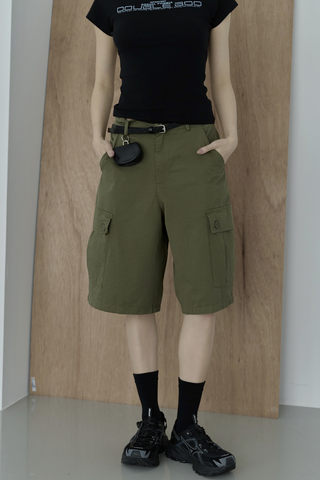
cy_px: 240
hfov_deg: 27.0
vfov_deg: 39.6
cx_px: 160
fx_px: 667
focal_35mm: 50
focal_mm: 50
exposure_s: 1/125
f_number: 3.5
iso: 800
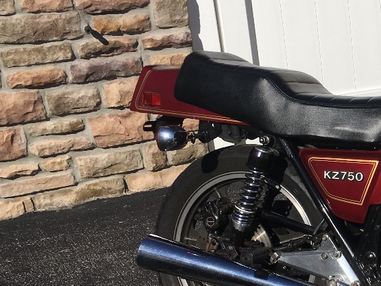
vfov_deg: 19.9
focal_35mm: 74
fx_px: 814
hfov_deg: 23.7
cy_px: 164
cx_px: 474
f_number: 2.2
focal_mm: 4.15
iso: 25
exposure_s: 1/4808
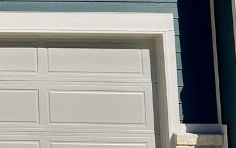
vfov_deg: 14.4
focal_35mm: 88
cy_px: -29
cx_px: -39
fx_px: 566
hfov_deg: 22.0
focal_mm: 6.76
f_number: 1.78
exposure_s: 1/12346
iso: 64
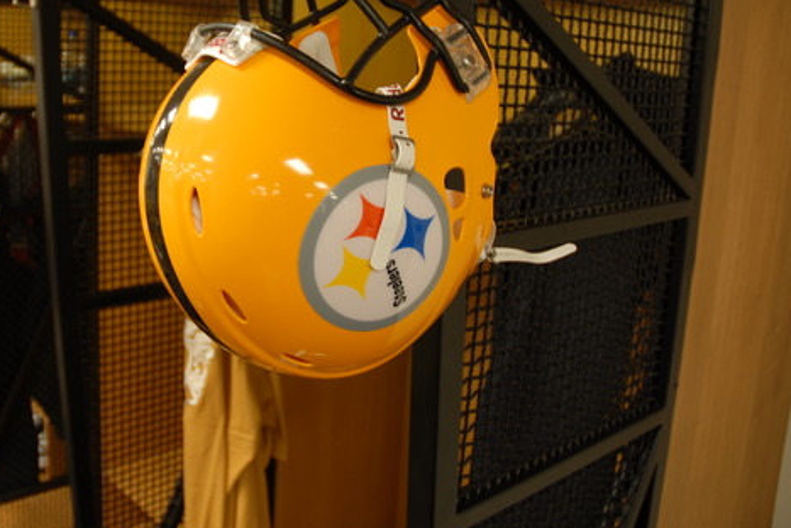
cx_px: 303
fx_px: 813
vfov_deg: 35.7
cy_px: 184
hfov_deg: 51.4
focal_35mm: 37
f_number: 3.5
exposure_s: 1/3
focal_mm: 18
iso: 100
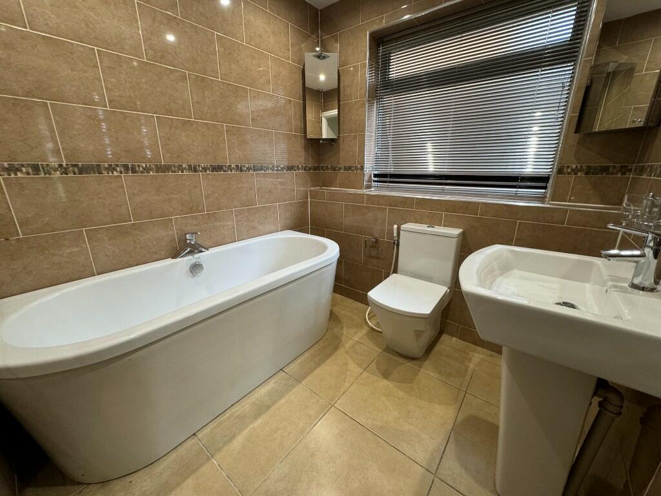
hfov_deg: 102.1
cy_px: 248
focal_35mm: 14
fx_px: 267
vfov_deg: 85.7
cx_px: 330
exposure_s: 1/50
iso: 200
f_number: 2.2
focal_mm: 2.22
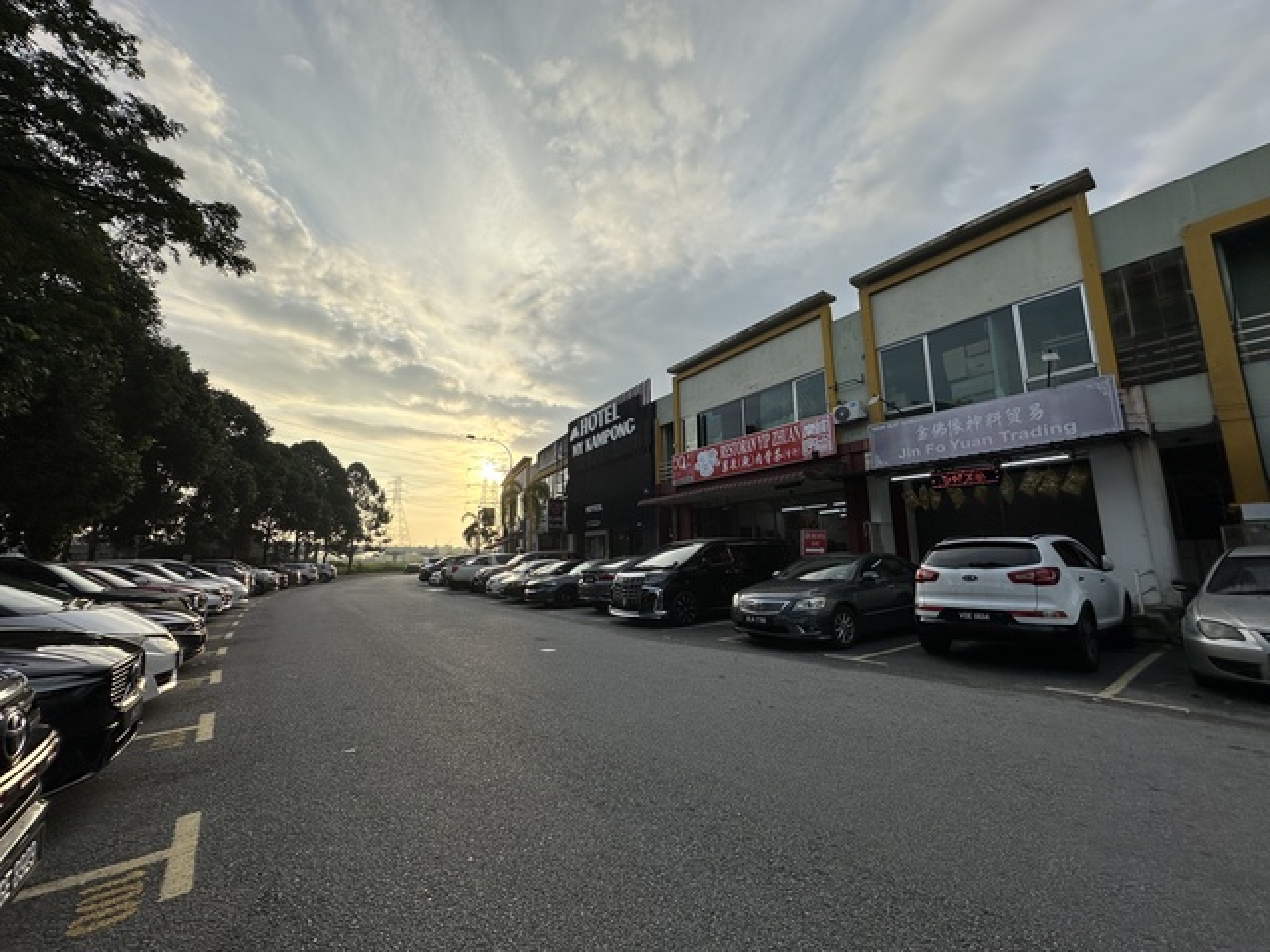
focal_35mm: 14
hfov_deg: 102.1
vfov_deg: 85.7
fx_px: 514
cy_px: 476
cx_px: 635
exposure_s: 1/1855
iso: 40
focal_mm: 2.22
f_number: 2.2
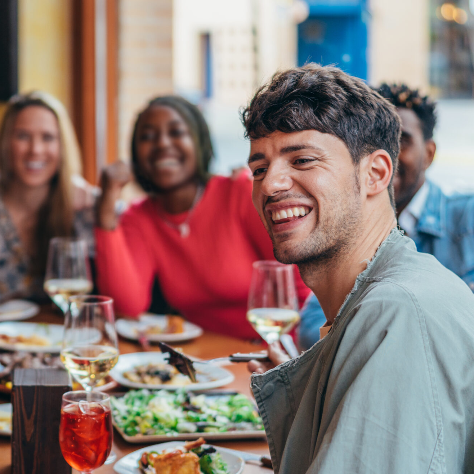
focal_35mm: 87
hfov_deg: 19.7
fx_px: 1345
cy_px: 247
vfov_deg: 20.0
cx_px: 73
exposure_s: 1/640
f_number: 1.4
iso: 100
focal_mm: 35
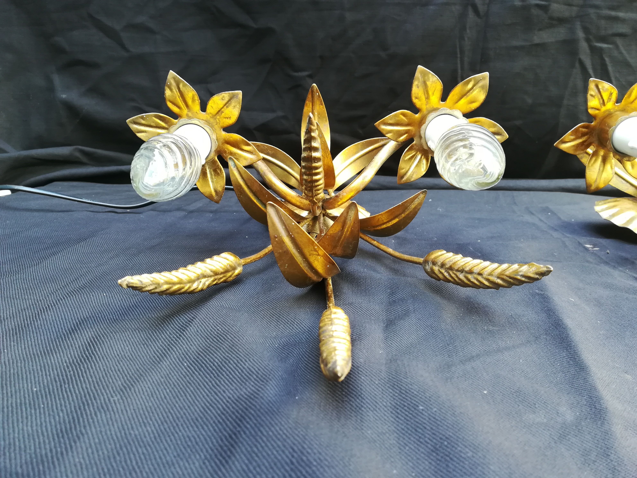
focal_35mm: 26
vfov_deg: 53.1
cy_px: 239
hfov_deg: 67.3
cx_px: 318
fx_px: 478
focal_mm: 3.83
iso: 125
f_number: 2.2
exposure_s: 1/30
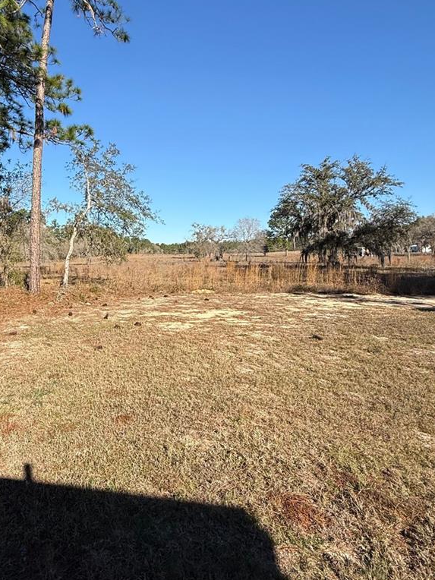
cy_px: 267
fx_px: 369
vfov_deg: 76.3
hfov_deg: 59.1
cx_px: 131
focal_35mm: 22
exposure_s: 1/1848
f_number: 2.2
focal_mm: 2.22
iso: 50
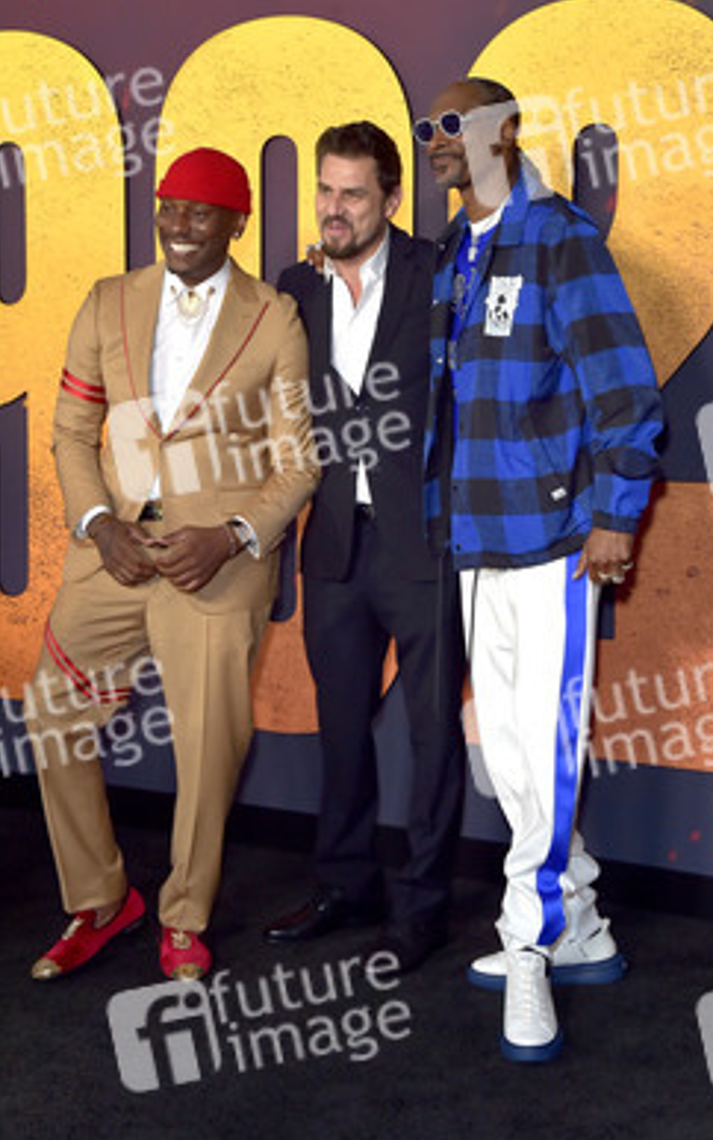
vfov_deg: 35.1
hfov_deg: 22.4
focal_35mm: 58
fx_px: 1803
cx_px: 346
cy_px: 580
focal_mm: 55
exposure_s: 1/250
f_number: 6.3
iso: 800
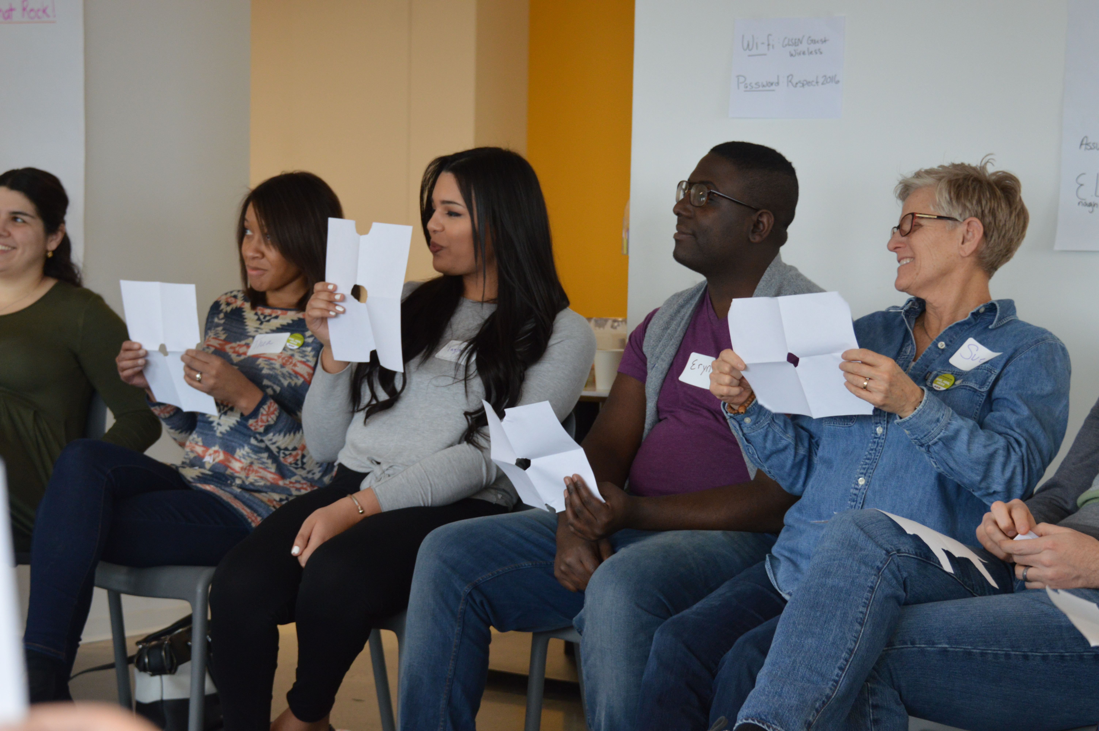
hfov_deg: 21.9
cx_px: 550
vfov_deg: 14.7
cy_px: 366
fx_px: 2837
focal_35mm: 93
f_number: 4.8
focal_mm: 62
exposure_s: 1/60
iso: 800
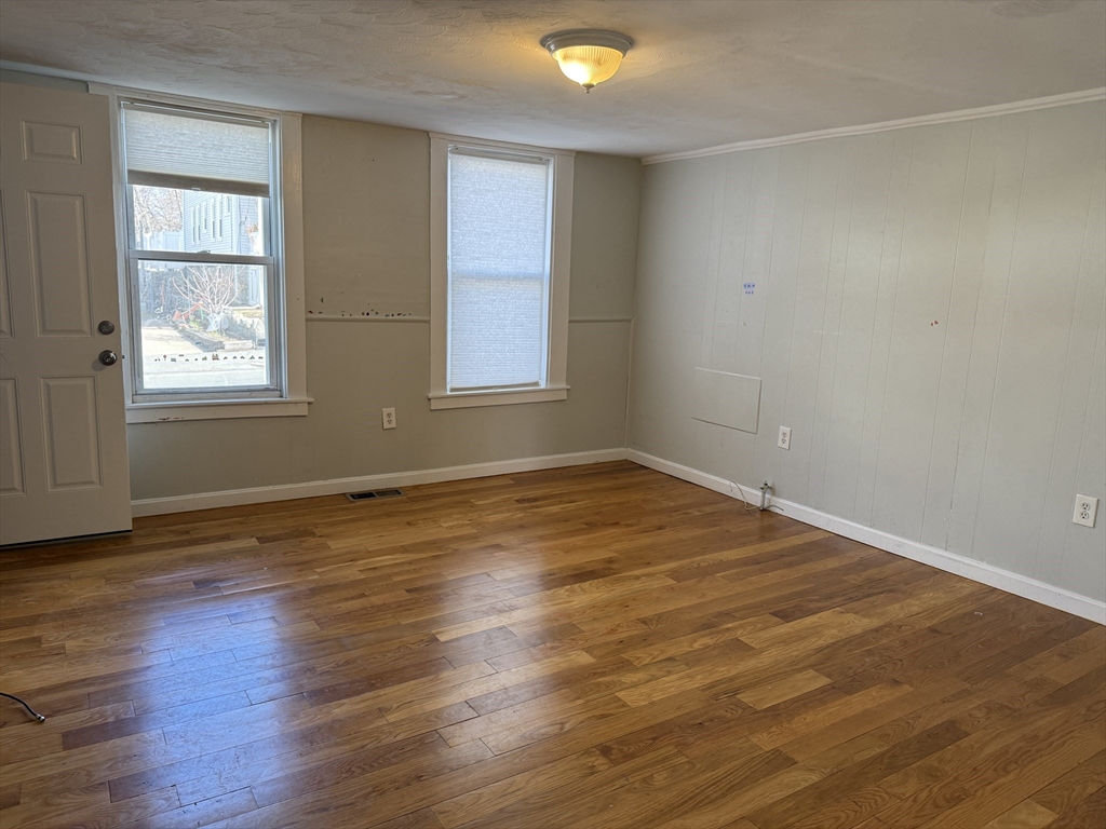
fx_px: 767
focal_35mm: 24
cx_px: 553
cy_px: 414
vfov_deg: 56.8
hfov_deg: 71.6
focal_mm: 6.76
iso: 160
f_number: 1.78
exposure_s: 1/120
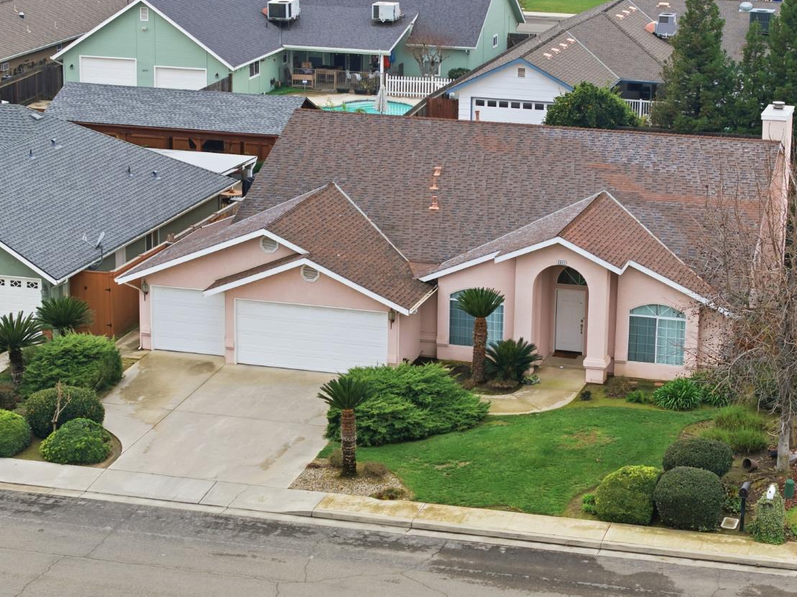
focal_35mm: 95
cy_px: 322
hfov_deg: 20.6
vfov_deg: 15.6
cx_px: 459
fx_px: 2187
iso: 100
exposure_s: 1/500
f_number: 2.8
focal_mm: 19.4
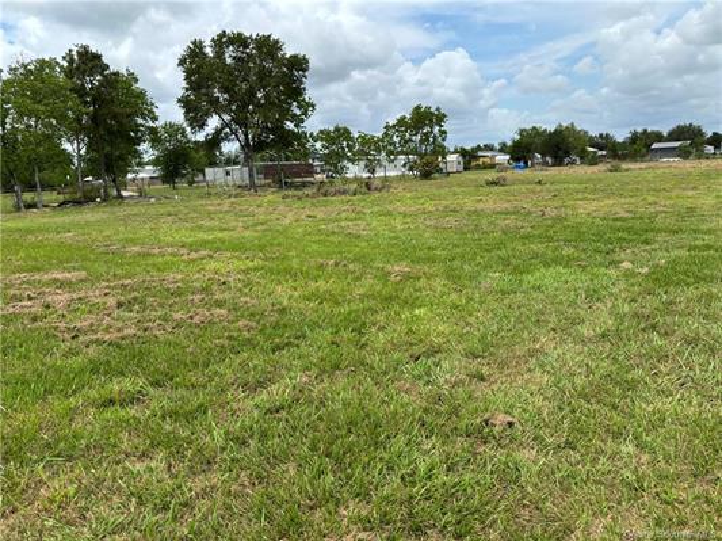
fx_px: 542
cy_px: 270
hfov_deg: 67.3
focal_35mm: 26
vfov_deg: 53.0
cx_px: 361
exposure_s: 1/3311
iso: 50
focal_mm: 5.96
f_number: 1.6
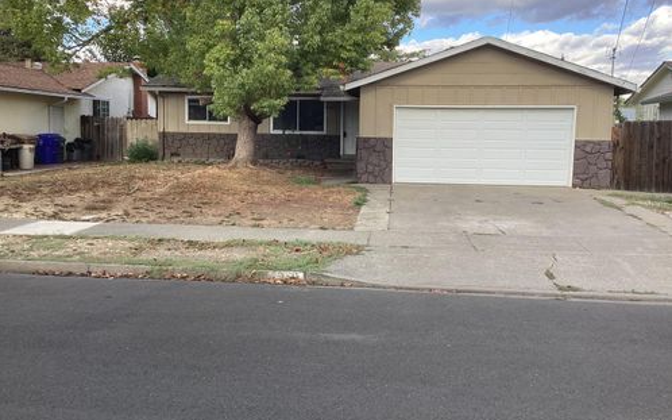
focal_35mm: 33
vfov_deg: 38.2
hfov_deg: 58.2
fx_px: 604
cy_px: 186
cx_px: 336
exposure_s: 1/201
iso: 25
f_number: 2.4
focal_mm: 3.3
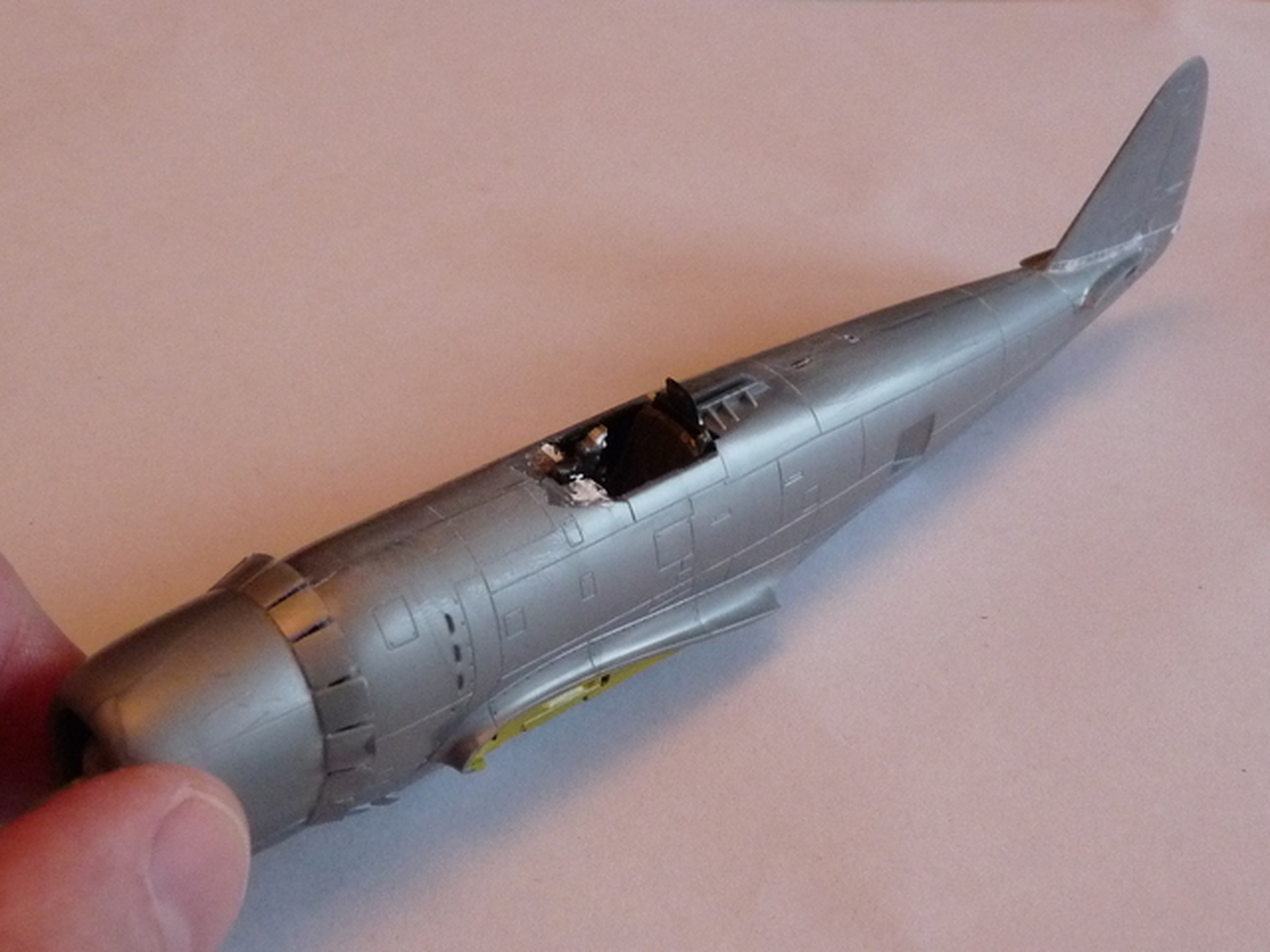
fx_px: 1834
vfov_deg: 29.1
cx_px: 635
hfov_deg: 38.2
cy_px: 476
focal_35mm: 50
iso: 400
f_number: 2.8
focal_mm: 5
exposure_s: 1/25
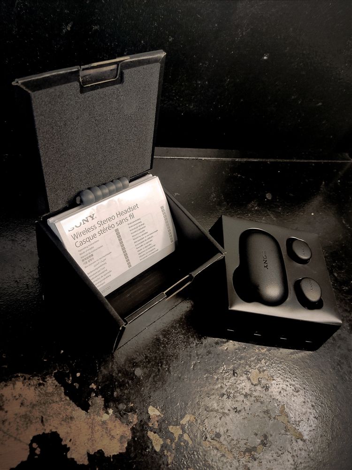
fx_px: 339
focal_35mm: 25
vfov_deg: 69.4
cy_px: 235
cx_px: 176
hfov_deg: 54.9
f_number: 1.79
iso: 331
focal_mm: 4.71
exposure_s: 1/33
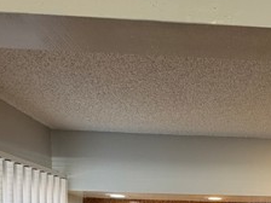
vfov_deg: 30.2
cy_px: 248
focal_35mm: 40
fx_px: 313
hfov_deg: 42.7
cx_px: 247
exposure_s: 1/120
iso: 320
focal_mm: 2.22
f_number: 2.2
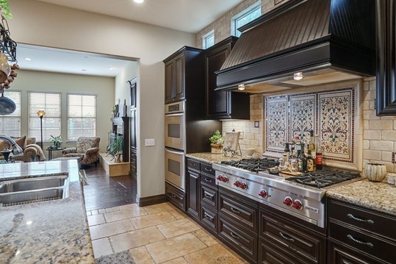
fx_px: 209
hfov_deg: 86.9
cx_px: 201
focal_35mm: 19
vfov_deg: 64.5
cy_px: 132
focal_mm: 16
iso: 200
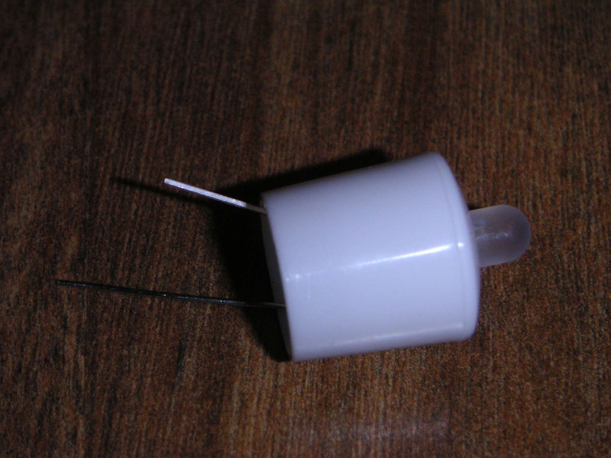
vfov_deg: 13.3
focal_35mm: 111
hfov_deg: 17.7
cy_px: 229
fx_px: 1959
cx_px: 306
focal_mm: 17.1
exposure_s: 1/111
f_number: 8
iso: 160
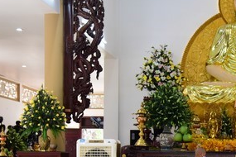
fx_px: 688
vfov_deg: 12.9
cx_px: 224
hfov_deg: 19.0
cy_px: 154
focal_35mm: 105
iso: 4000
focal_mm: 46
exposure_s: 1/125
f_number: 7.1
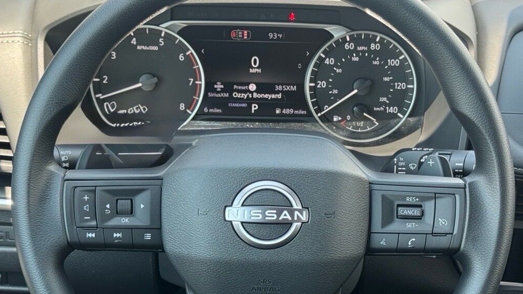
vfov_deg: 22.5
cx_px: 262
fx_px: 735
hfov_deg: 39.2
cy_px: 197
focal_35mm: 53
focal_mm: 6.76
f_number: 1.78
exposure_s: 1/121
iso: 64
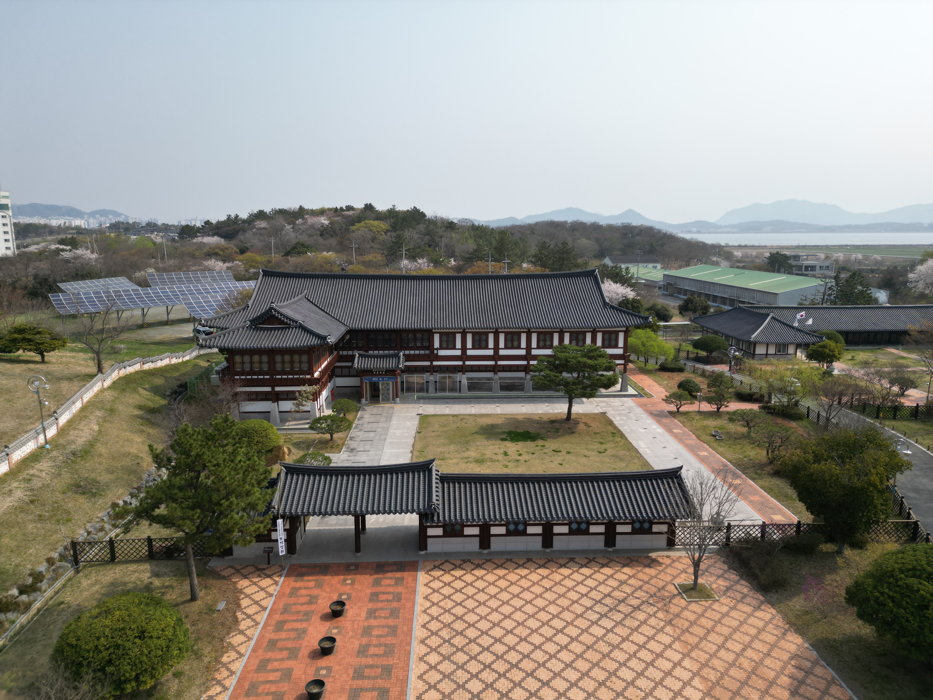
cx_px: 466
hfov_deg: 71.6
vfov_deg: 56.8
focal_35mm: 24
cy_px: 350
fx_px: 647
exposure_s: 1/2500
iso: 100
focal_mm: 6.72
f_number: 1.7
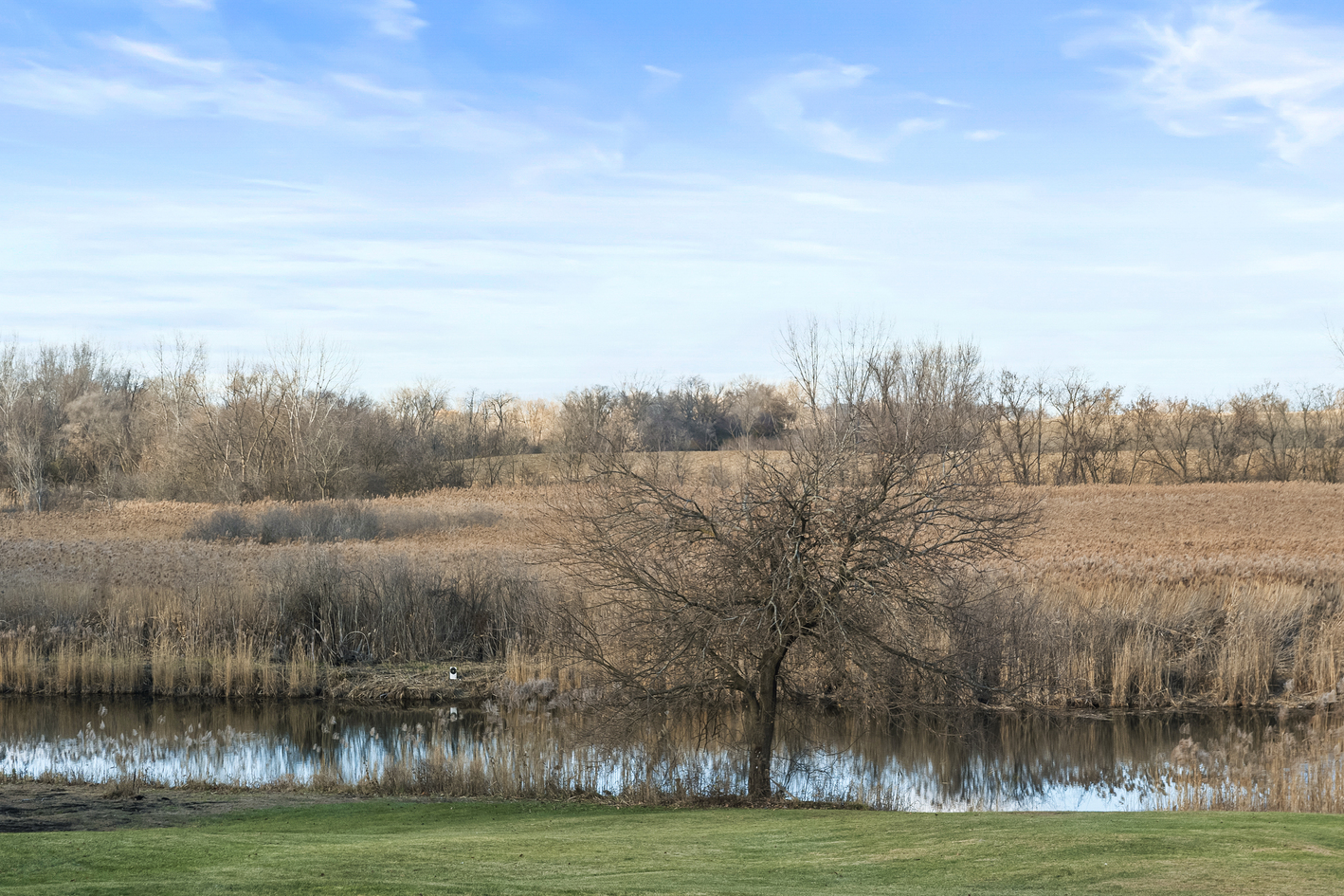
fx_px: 2389
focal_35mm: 64
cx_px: 690
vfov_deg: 21.2
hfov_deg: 31.4
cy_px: 396
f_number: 8
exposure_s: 1/160
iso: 400
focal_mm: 56
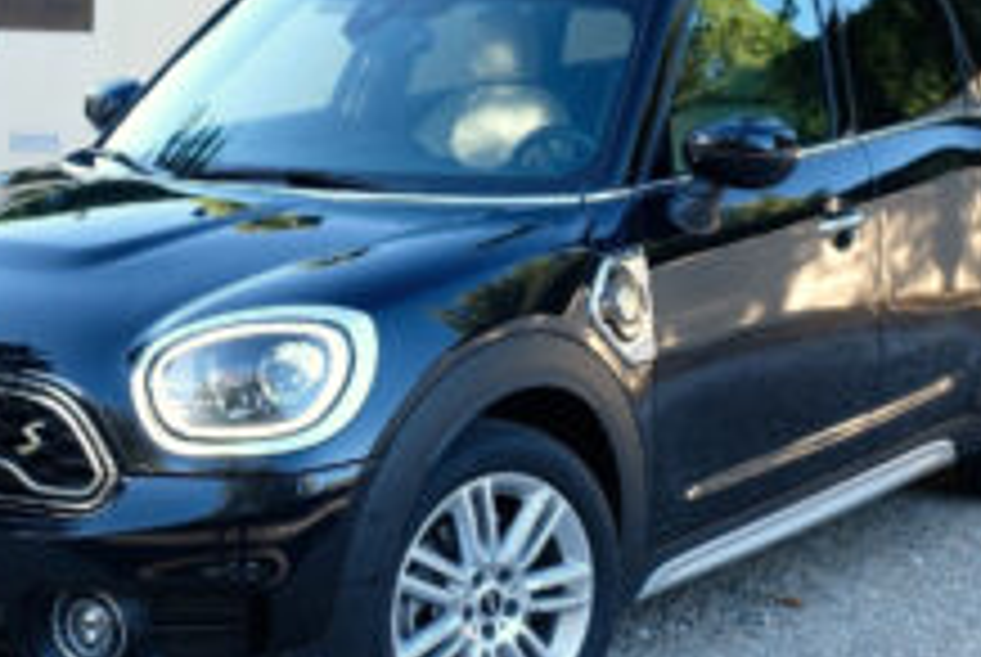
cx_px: 410
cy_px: 266
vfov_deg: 20.1
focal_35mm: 68
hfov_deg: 29.6
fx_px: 1855
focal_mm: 22
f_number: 10
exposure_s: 1/60
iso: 1000
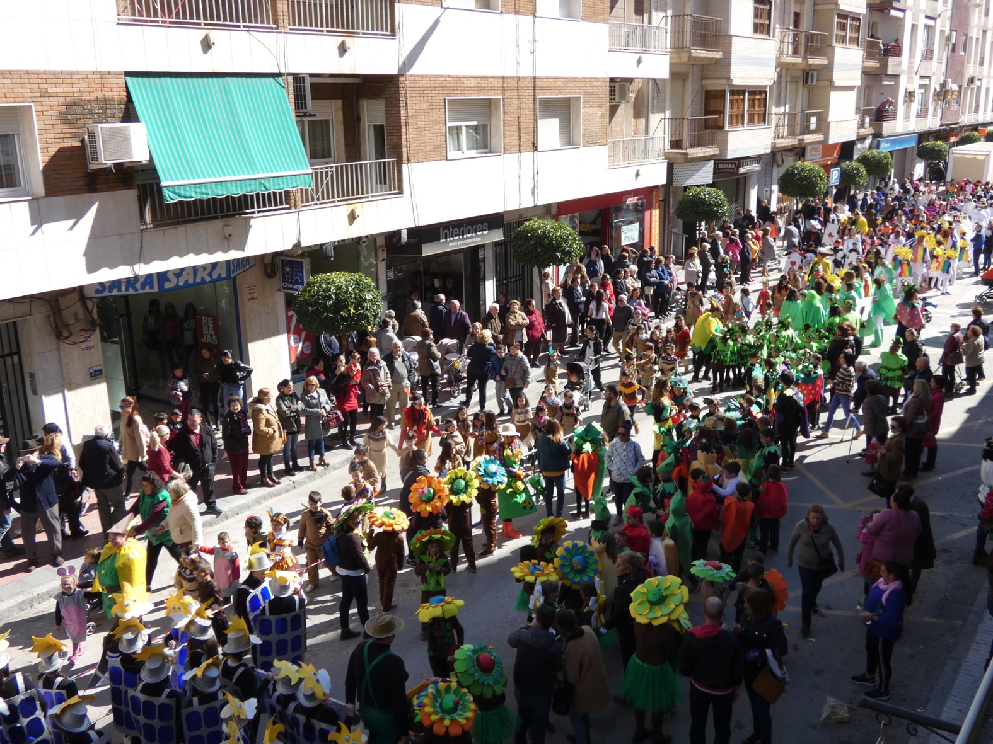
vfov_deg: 40.7
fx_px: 1004
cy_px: 372
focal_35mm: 35
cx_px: 496
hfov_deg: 52.6
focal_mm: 6.2
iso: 80
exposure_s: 1/400
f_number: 3.4
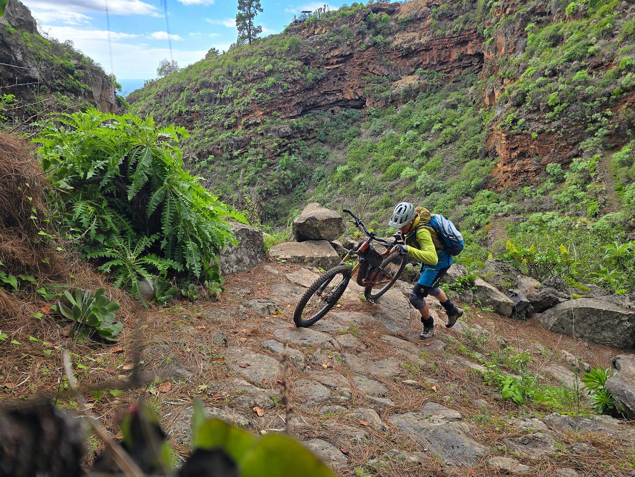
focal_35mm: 23
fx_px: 422
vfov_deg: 58.9
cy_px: 238
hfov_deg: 73.9
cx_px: 318
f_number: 1.7
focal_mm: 6.3
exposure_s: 1/180
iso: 12
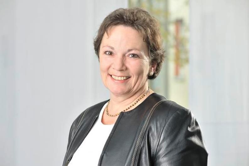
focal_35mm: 125
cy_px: 83
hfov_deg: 16.4
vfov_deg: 11.0
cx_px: 124
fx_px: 865
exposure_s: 1/50
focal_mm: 125
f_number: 8
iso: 200
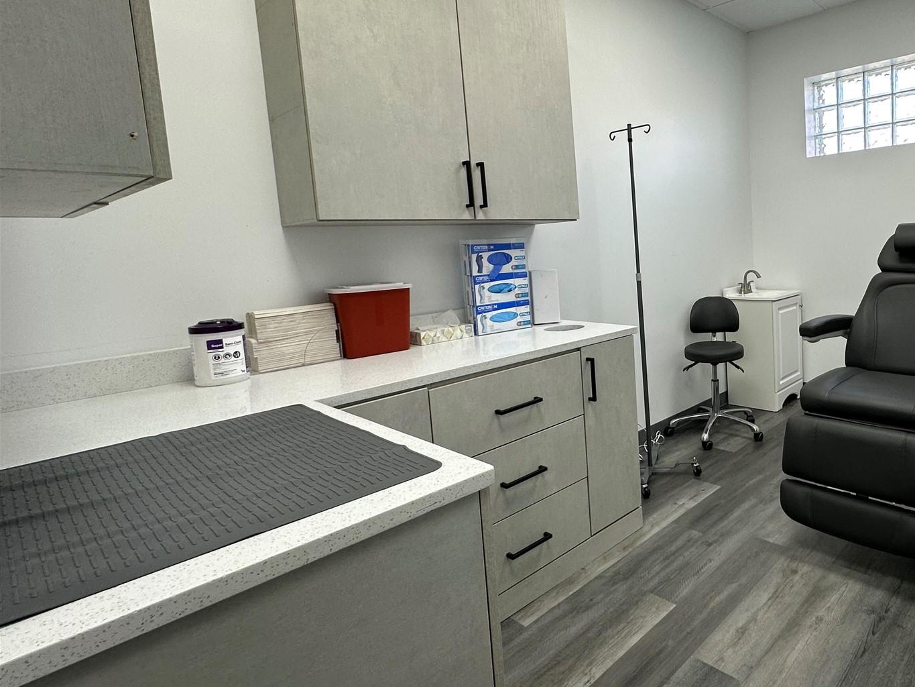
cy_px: 293
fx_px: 555
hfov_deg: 73.4
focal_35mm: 21
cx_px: 686
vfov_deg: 63.1
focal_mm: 2.22
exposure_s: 1/120
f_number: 2.2
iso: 80
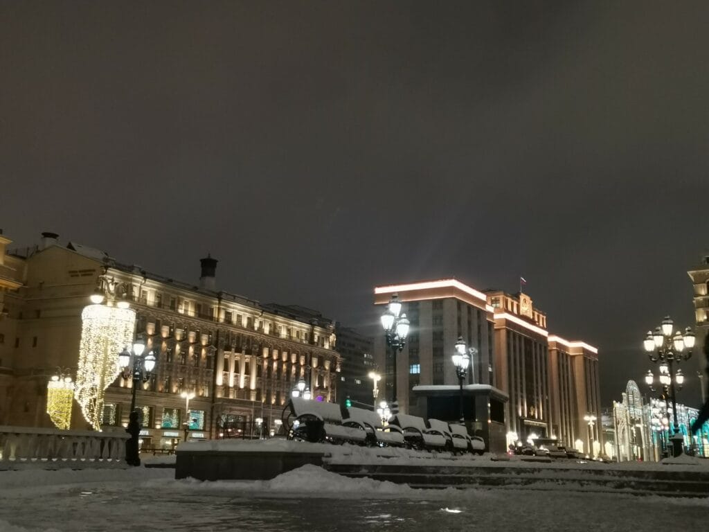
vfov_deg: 37.7
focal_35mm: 38
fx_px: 778
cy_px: 266
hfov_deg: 49.0
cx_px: 354
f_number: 1.8
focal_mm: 4.75
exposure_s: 1/36
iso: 320
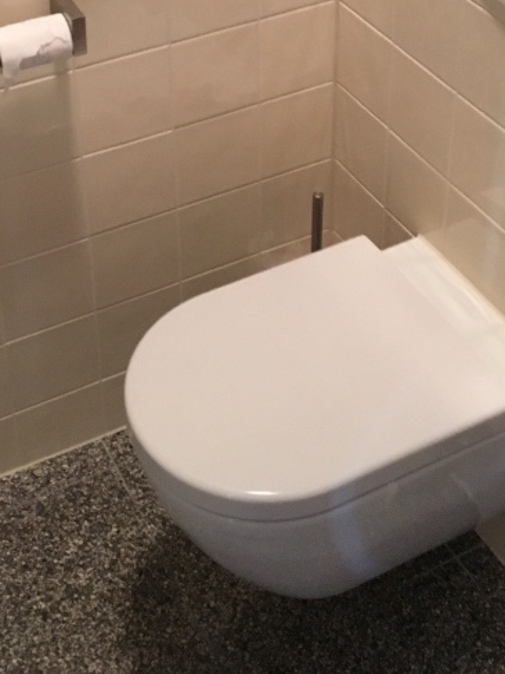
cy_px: -6
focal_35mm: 61
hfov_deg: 24.0
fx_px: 1187
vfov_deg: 29.5
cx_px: 210
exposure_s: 1/17
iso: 200
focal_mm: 4.15
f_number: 2.2
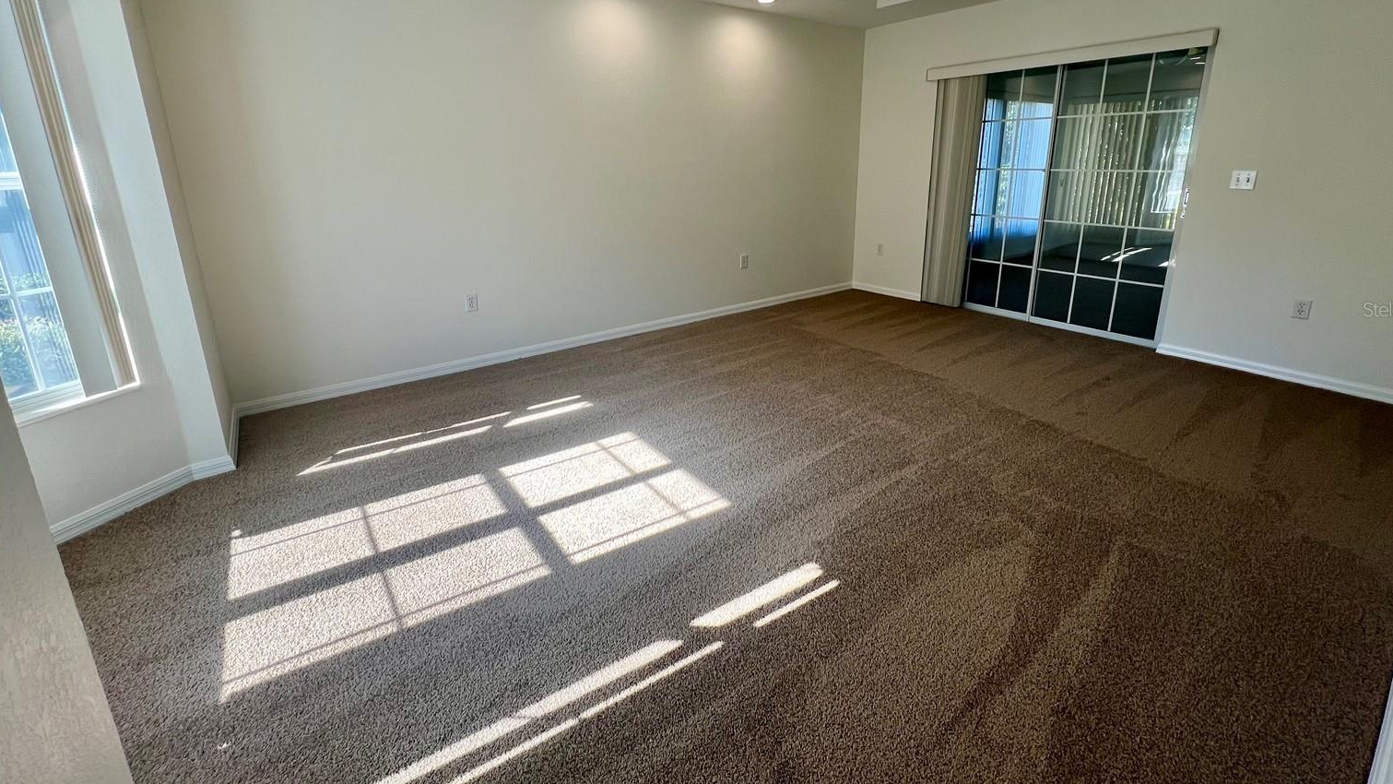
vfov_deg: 69.7
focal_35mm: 15
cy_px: 309
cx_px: 713
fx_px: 554
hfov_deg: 103.0
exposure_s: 1/120
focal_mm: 1.57
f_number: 1.8
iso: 50
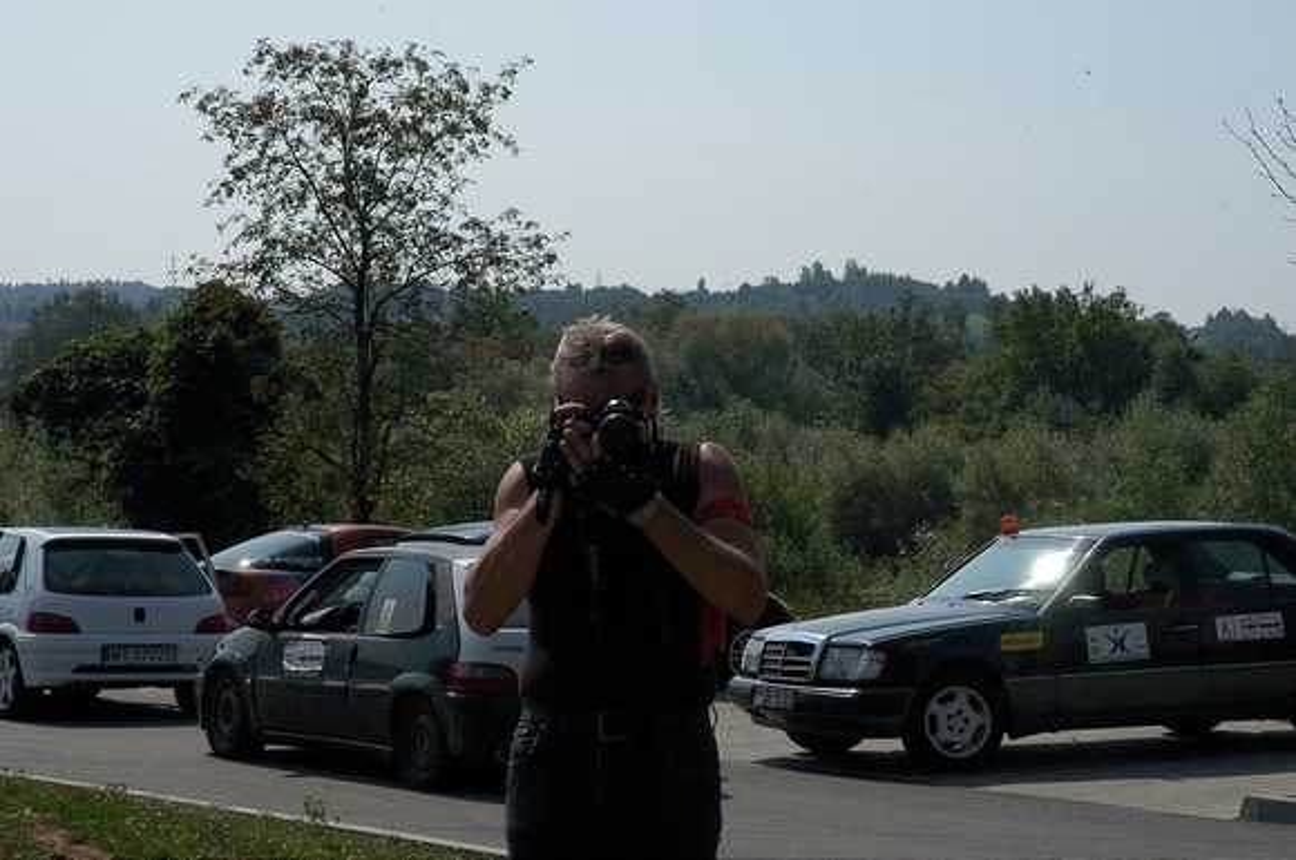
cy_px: 430
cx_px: 648
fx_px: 3235
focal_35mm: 90
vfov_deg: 15.1
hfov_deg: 22.7
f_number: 13
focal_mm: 60
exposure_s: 1/640
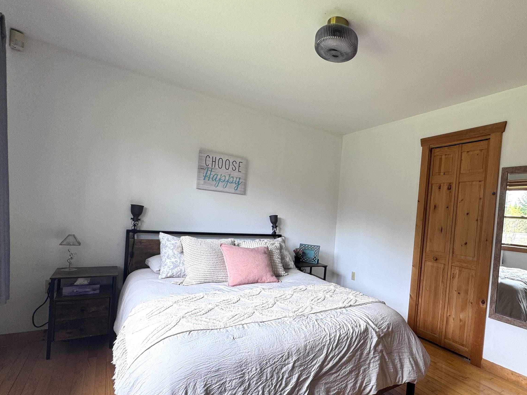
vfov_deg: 68.4
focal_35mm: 19
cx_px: 334
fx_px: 289
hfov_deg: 82.8
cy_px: 225
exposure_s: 1/99
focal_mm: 2.22
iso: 64
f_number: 2.2
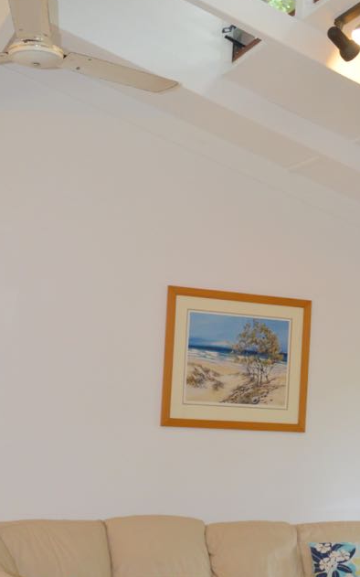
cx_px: 306
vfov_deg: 32.7
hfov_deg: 20.6
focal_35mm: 62
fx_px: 974
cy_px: 381
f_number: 4
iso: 400
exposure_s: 1/100
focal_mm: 20
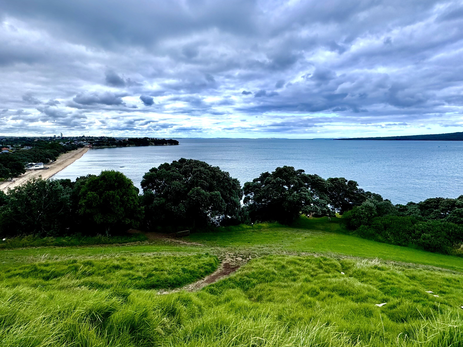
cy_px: 146
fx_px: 241
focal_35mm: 18
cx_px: 221
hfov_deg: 87.7
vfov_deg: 71.1
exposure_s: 1/1143
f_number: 2.2
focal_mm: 2.22
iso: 50
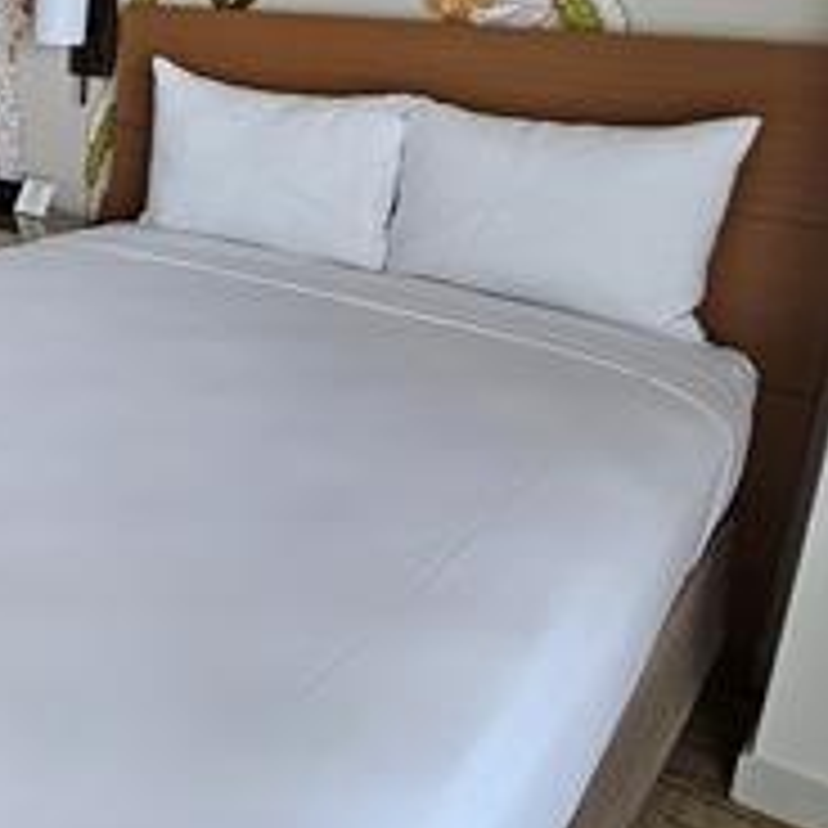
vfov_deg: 40.6
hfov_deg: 32.0
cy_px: 198
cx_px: -243
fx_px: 1082
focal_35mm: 40
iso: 250
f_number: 2.2
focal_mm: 2.2
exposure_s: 1/100
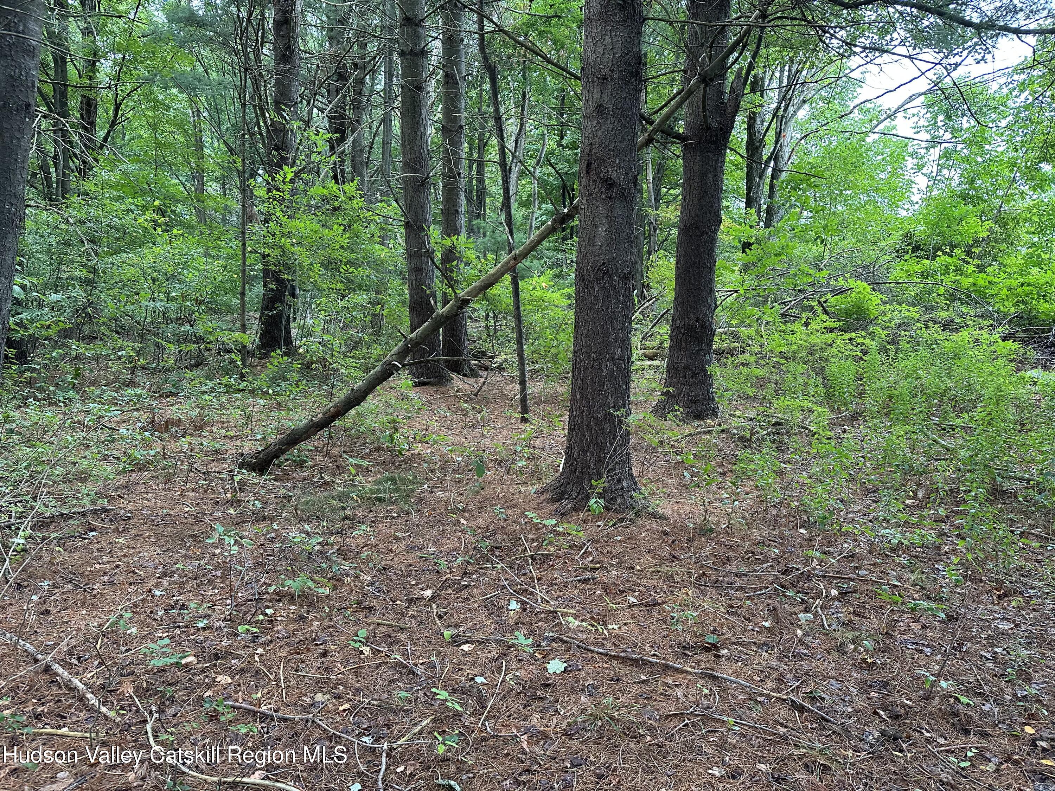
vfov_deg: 56.8
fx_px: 731
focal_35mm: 24
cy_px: 396
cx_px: 528
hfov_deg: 71.6
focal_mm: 6.86
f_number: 1.78
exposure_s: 1/115
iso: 250
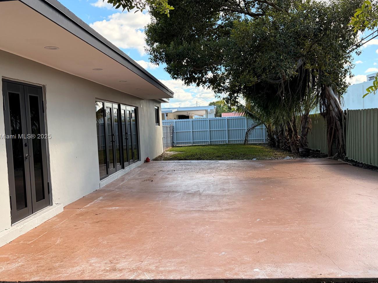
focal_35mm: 32
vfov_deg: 44.2
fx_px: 349
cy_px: 137
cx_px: 191
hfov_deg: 56.8
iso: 64
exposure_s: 1/673
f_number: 1.6
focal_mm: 5.96
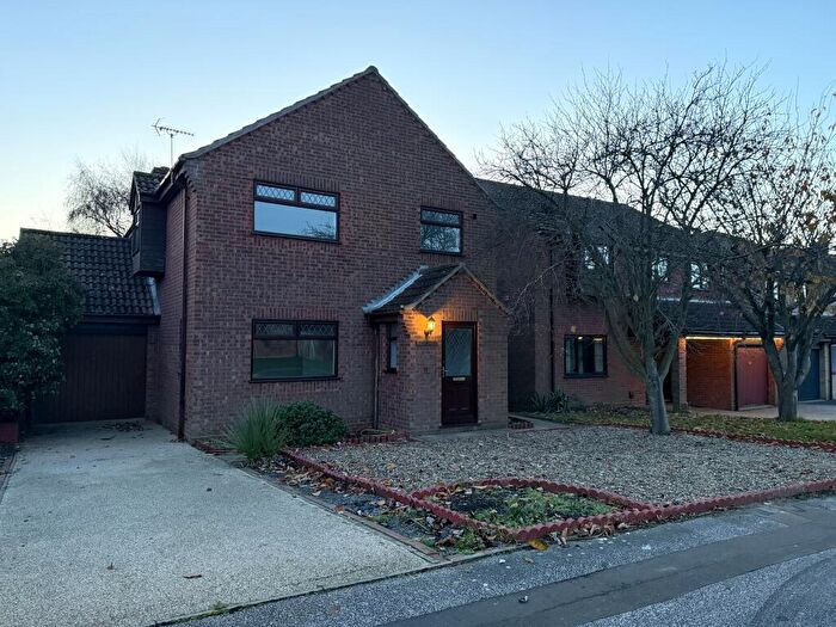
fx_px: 580
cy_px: 314
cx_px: 418
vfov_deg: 56.8
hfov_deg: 71.6
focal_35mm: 24
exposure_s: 1/50
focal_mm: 6.76
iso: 640
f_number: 1.78
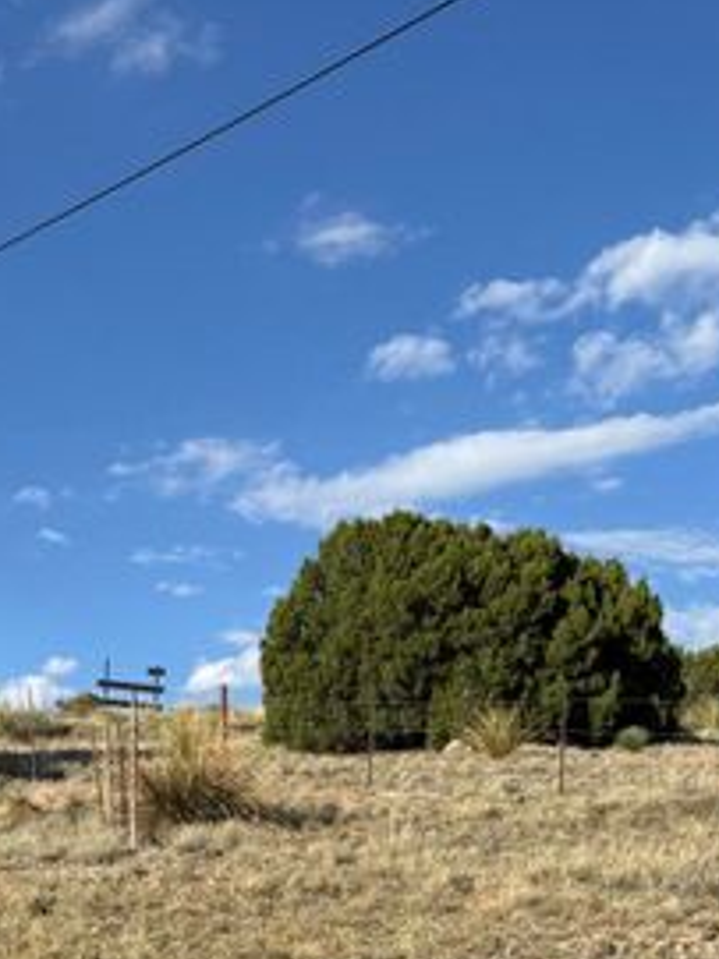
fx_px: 1635
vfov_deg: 29.5
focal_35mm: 59
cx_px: 184
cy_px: 1053
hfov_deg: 24.5
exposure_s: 1/3802
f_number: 1.78
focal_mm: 6.76
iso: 80
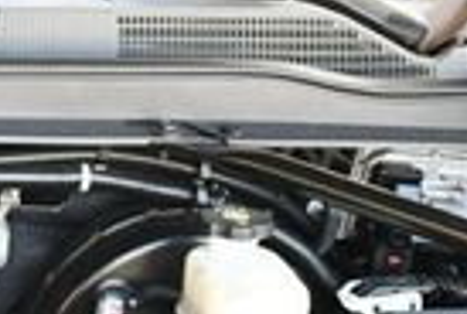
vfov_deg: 8.2
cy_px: 201
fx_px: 2184
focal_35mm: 168
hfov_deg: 11.3
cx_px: -402
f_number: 3.5
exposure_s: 1/160
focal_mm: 18
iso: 800
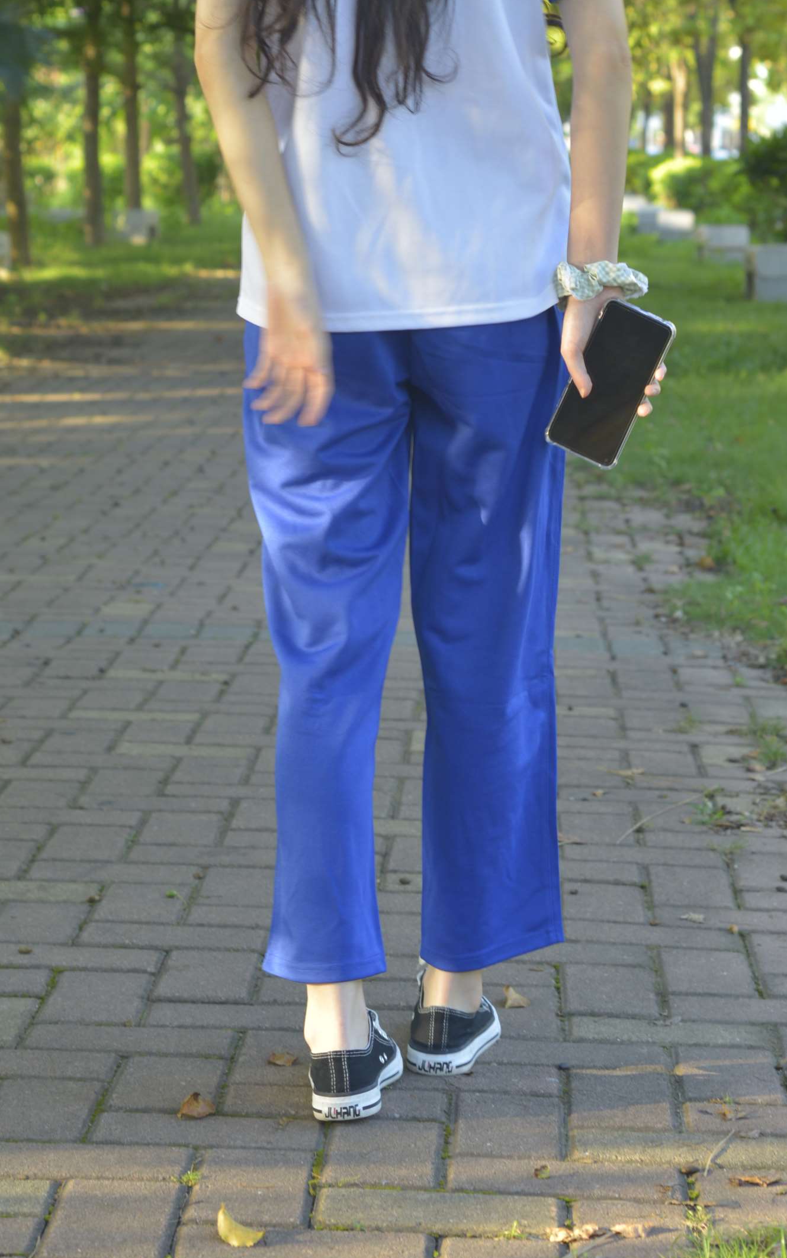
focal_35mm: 97
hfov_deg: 13.5
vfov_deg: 21.0
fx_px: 3328
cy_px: 142
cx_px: 420
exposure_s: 1/80
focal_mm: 50
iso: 250
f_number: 5
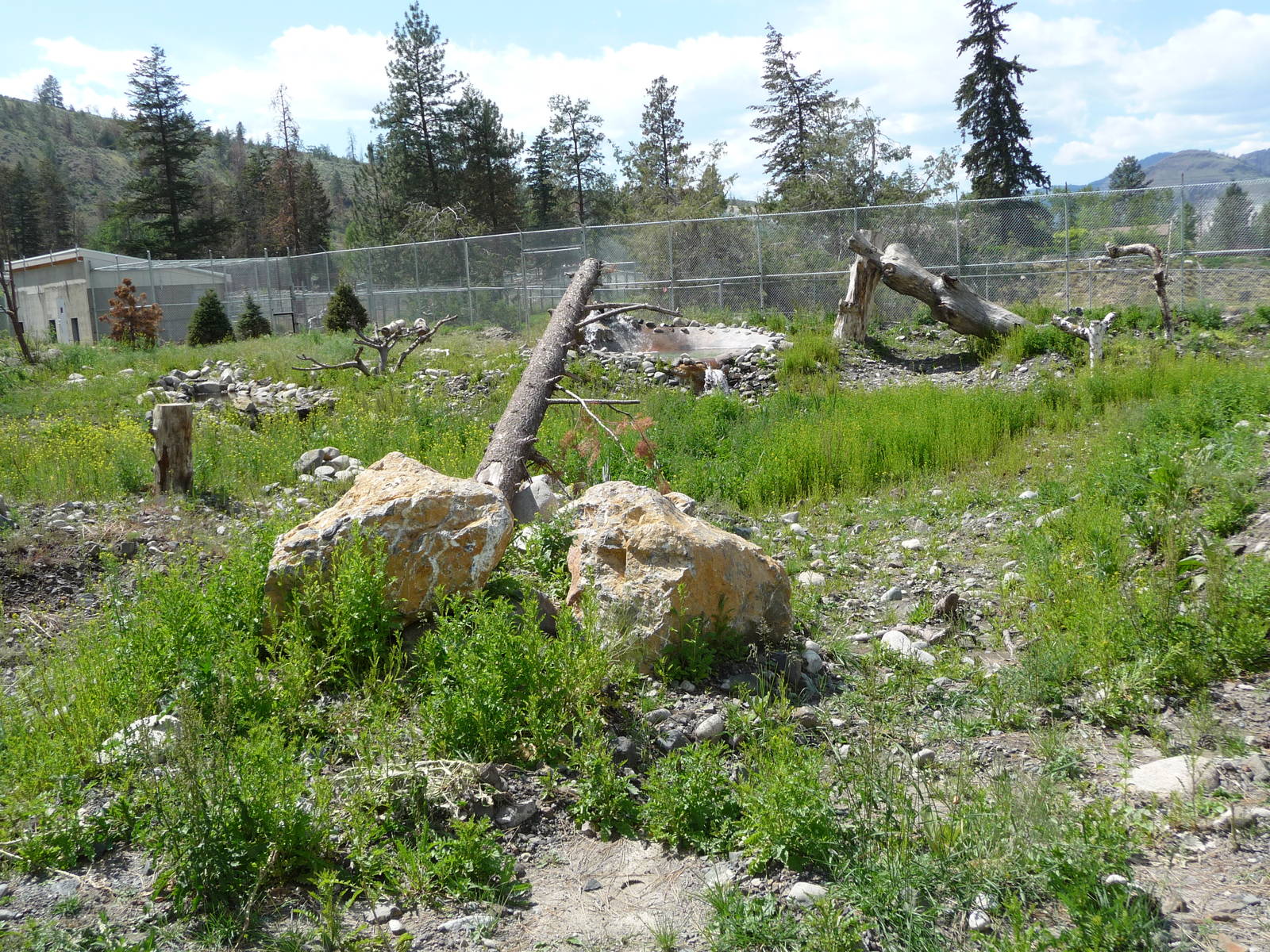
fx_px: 1321
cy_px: 476
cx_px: 635
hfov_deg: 51.4
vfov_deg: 39.7
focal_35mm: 36
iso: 100
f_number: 3.7
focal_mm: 6
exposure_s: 1/640
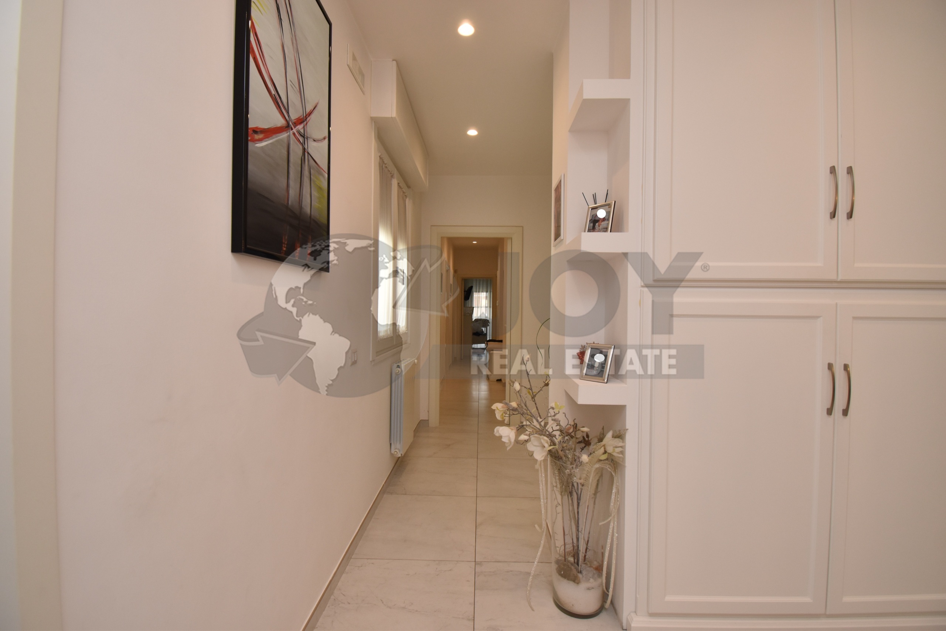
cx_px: 473
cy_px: 316
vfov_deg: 77.3
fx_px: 394
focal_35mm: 15
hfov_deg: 100.4
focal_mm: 10
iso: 500
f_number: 5.6
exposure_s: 1/60
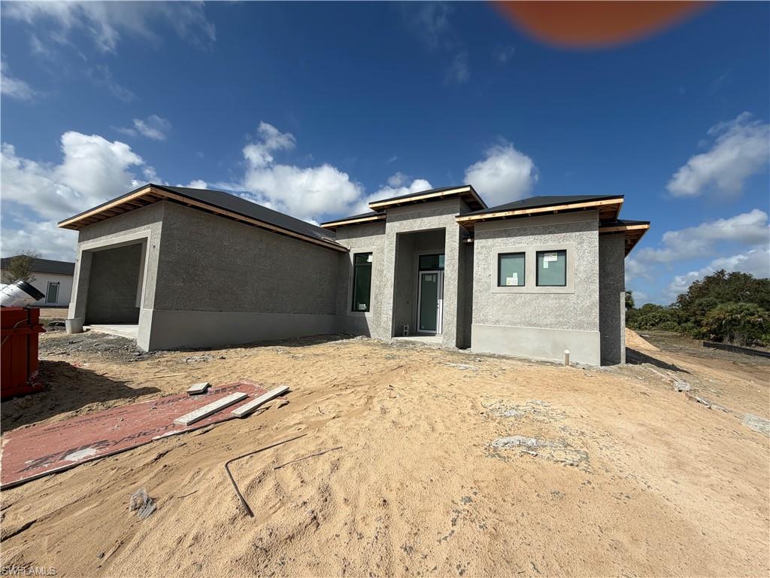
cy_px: 289
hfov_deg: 102.1
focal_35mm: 14
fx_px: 311
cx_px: 385
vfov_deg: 85.7
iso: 20
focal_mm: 2.22
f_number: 2.2
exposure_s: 1/1534
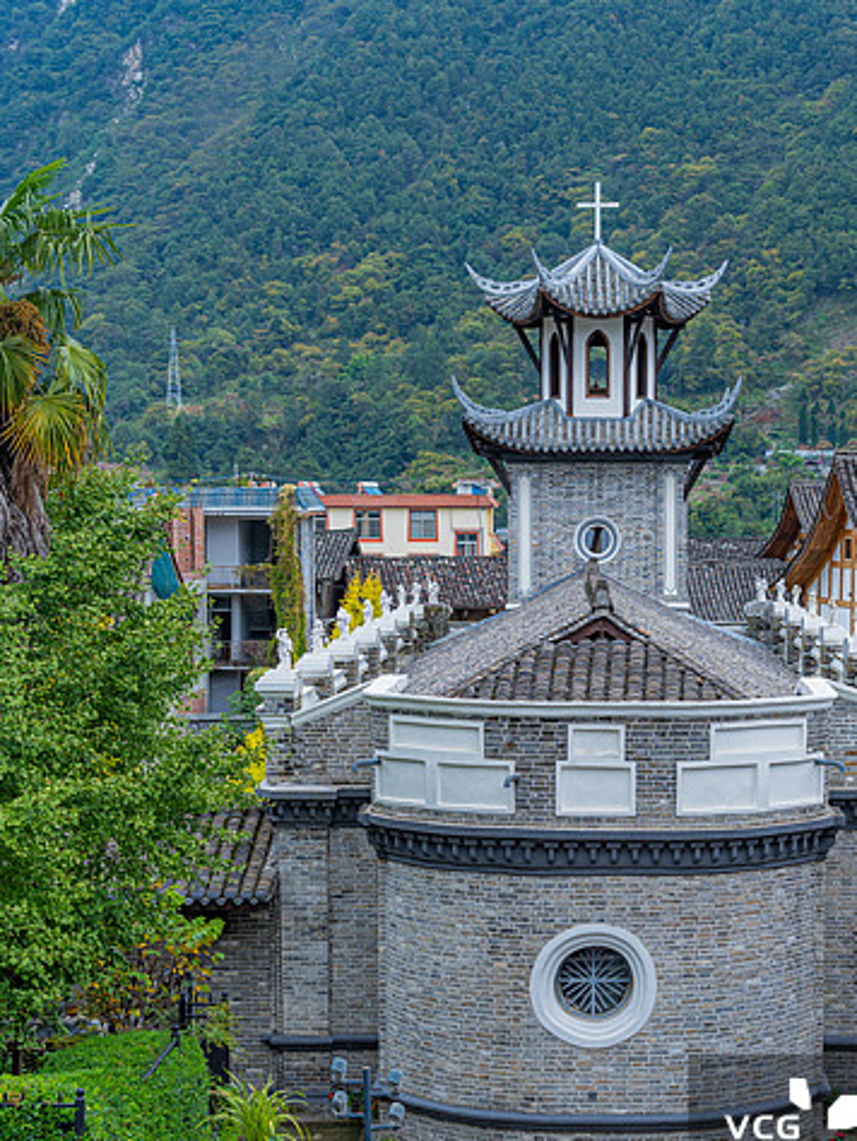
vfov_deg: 32.1
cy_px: 681
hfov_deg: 24.3
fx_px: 1979
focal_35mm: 60
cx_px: 584
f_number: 4
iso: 64
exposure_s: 1/125
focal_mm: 37
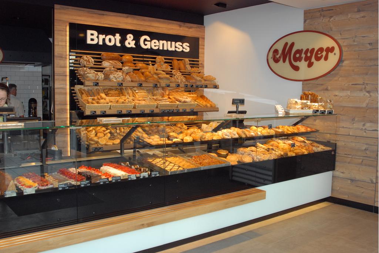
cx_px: 190
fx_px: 379
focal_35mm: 36
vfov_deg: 37.0
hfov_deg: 53.1
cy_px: 126
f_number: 9
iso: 640
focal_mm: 24
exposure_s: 1/80
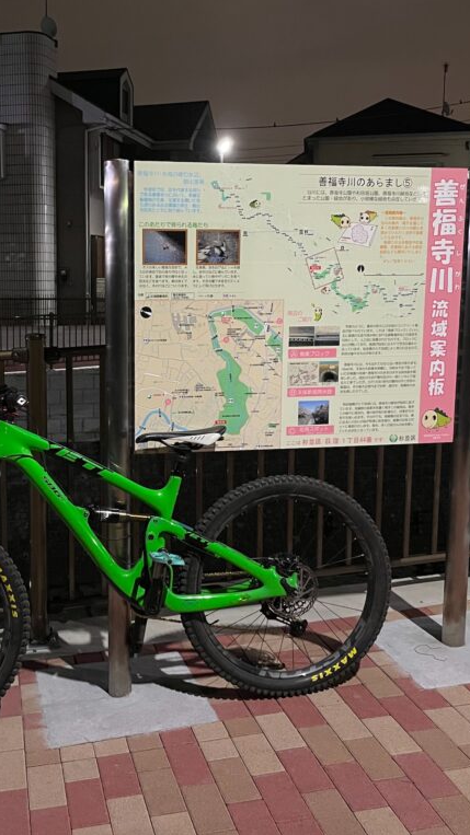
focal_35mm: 38
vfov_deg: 52.8
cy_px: 417
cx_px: 135
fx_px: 842
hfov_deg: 30.8
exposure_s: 1/25
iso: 800
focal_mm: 4.2
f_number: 1.6
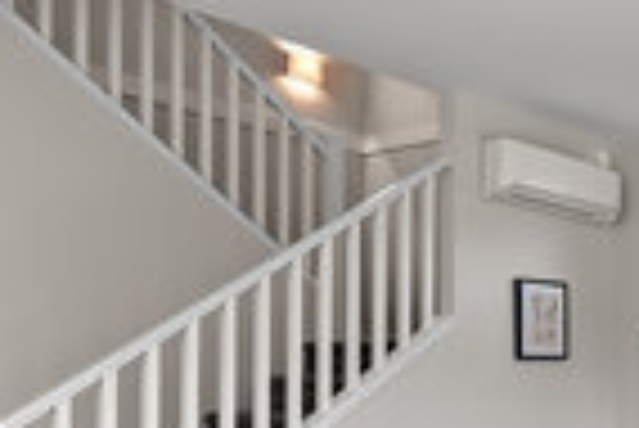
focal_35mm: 49
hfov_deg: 30.9
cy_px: 392
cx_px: 844
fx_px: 871
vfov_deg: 26.6
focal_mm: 16
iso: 400
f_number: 7.1
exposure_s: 1/10
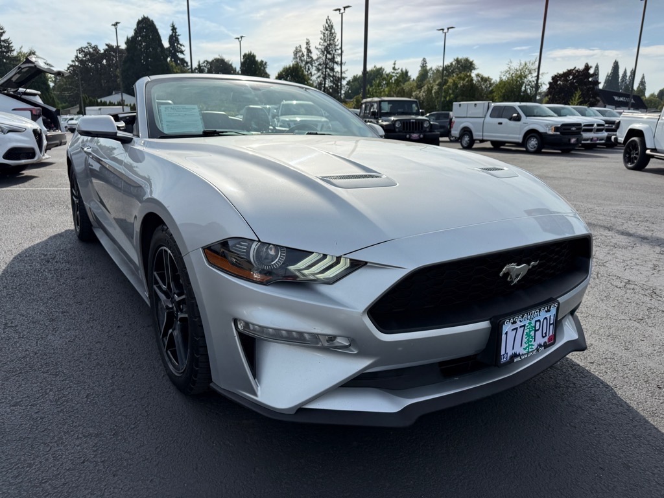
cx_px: 332
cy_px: 249
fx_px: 460
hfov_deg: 71.6
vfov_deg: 56.8
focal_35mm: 24
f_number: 1.78
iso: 100
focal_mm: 6.76
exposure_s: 1/6711
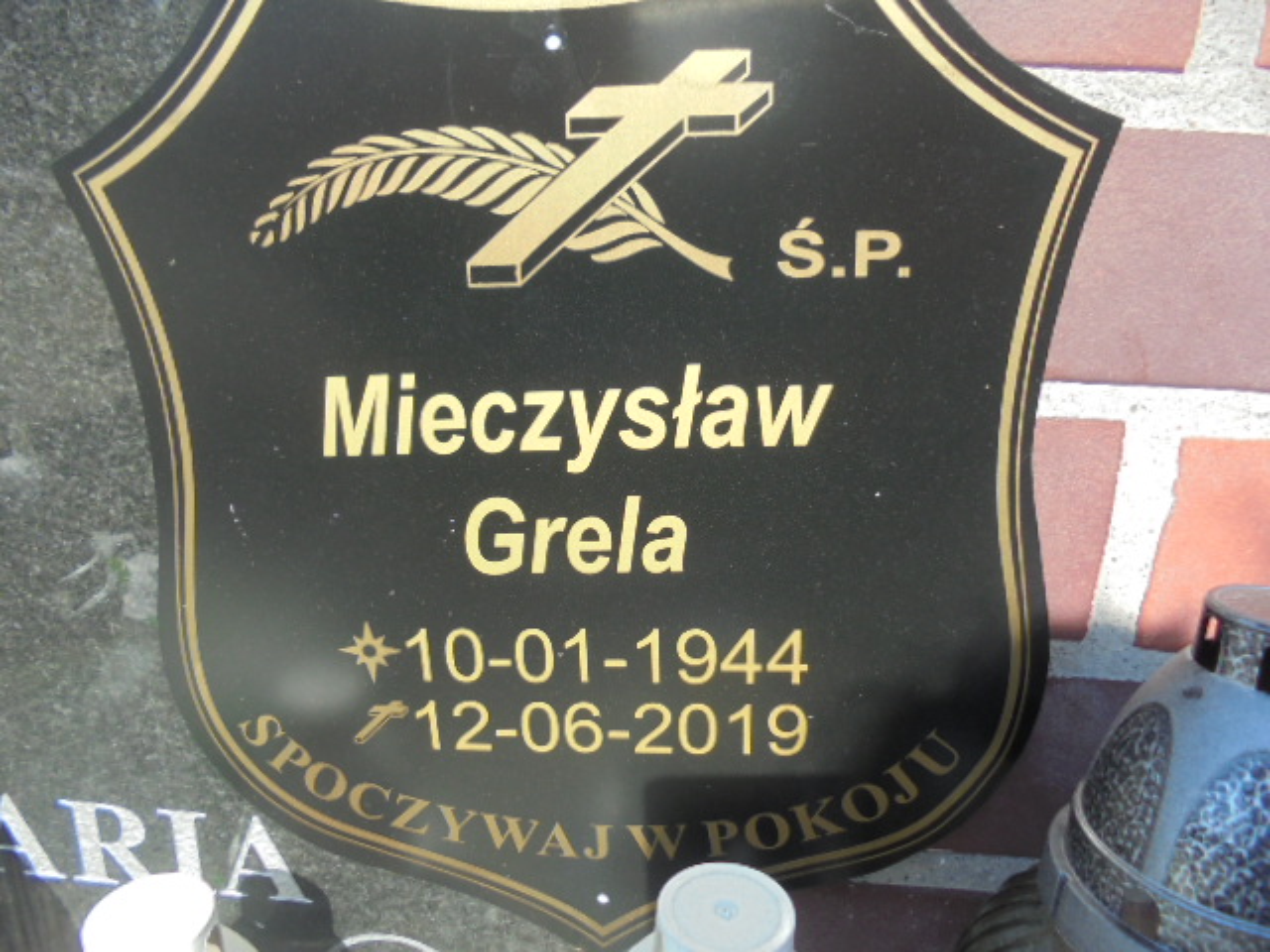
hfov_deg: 67.3
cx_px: 635
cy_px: 476
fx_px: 954
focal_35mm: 26
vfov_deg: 53.1
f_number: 3.5
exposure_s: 1/320
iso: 100
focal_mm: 4.6
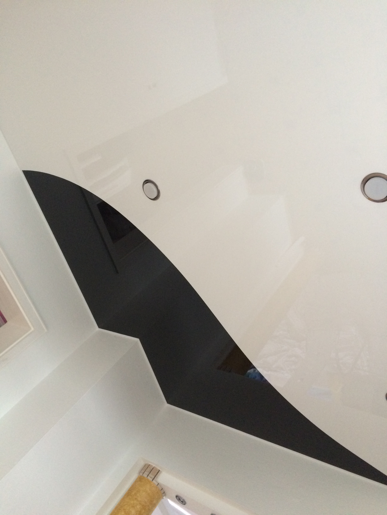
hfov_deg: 48.2
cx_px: 194
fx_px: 432
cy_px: 258
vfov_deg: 61.7
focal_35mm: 29
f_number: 2.2
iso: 250
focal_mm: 4.15
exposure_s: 1/30
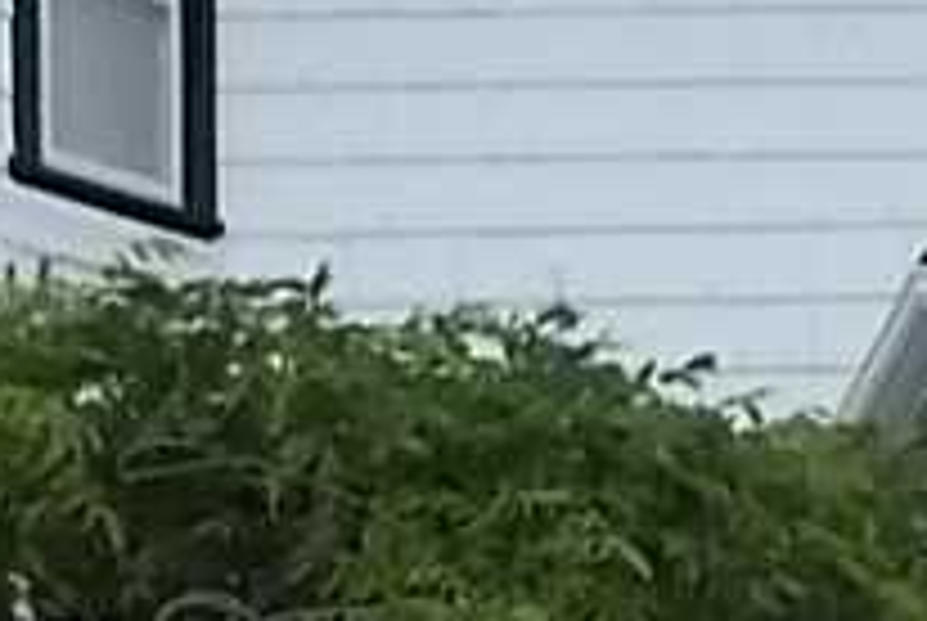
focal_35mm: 137
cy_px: 1336
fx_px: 3533
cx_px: 333
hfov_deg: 14.9
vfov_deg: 9.3
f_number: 3.6
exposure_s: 1/25
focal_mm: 6
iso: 800
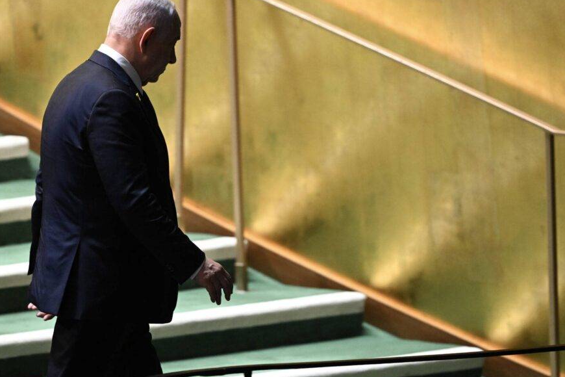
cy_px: 141
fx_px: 8663
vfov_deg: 2.5
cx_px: 221
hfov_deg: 3.7
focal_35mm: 552
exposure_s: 1/250
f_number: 3.2
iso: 4000
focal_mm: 400
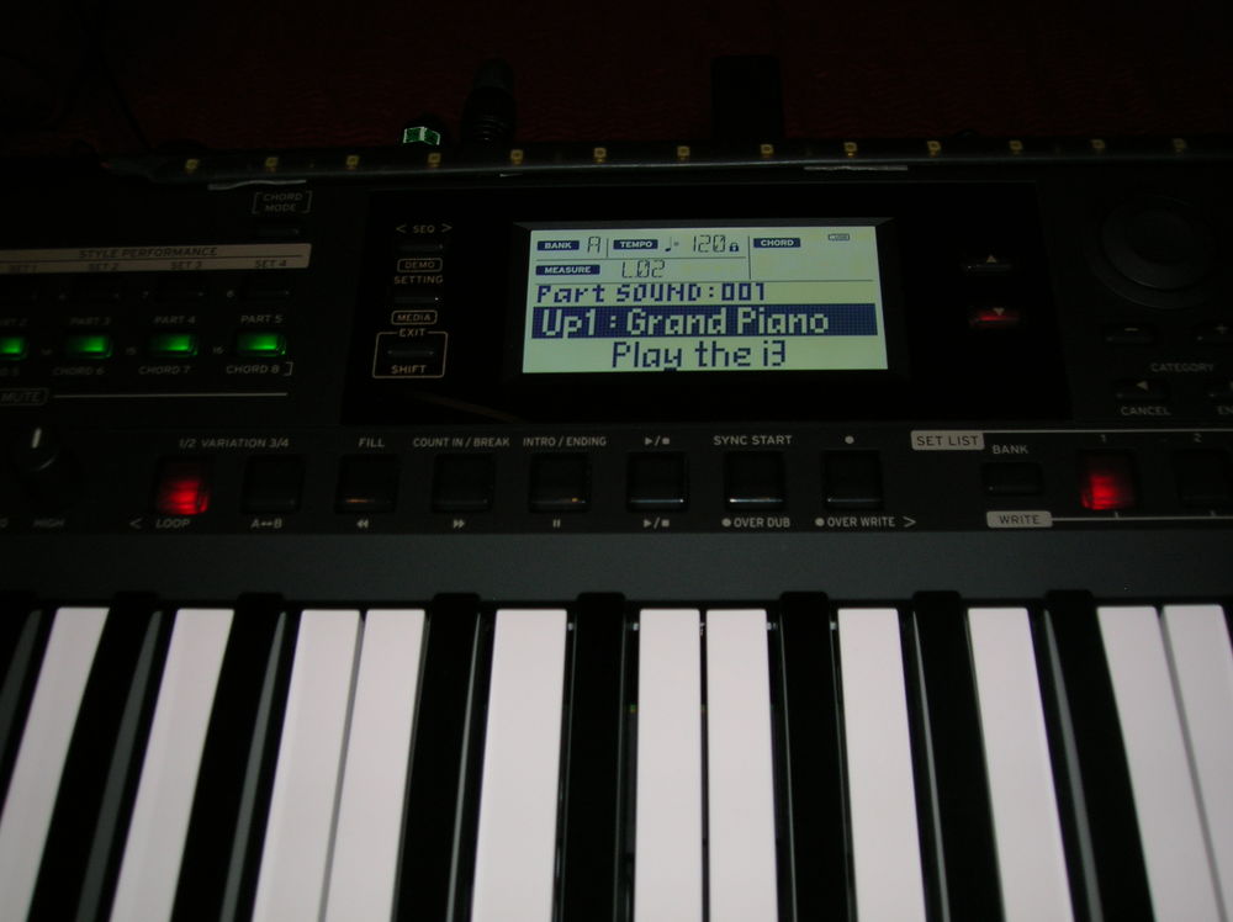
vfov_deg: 34.3
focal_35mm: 42
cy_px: 461
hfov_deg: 44.8
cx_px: 616
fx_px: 1495
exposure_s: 1/60.1
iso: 50
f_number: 3.1
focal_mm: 7
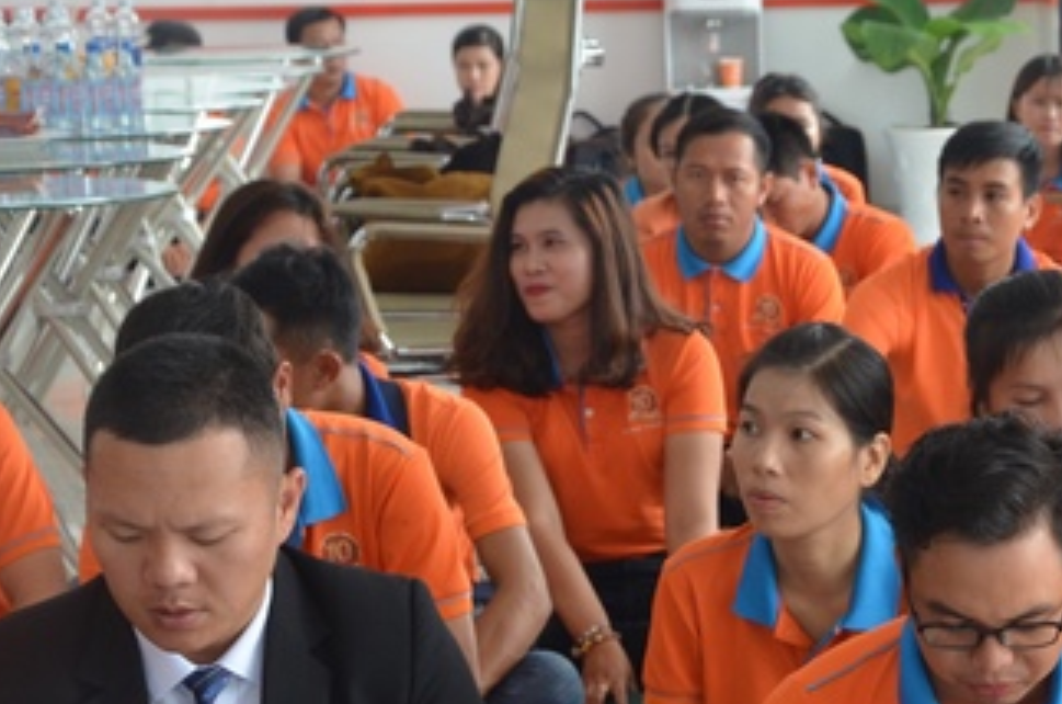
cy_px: 518
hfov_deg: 15.0
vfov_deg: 10.0
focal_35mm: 136
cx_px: 911
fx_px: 4004
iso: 1000
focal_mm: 45
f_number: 7.1
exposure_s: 1/200
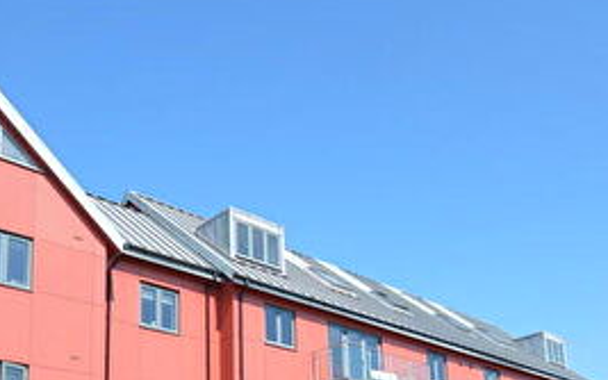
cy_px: 423
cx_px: 317
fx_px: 663
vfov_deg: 28.8
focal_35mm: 40
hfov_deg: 49.3
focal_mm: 10
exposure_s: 1/200
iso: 100
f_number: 7.1
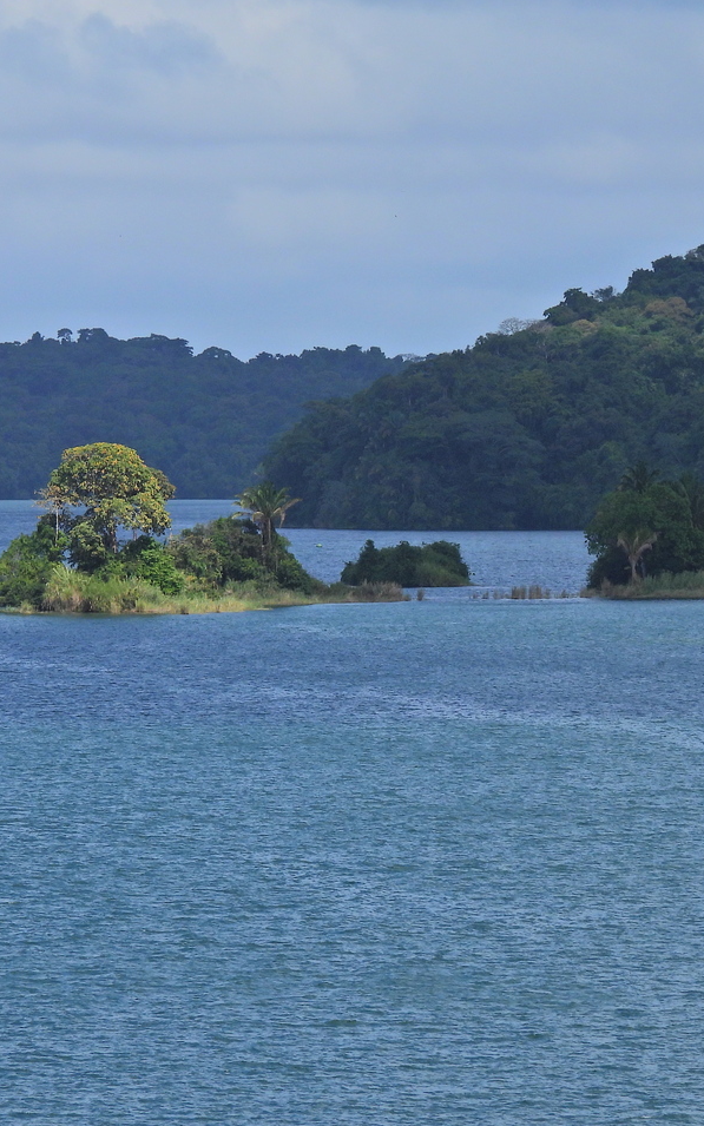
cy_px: 565
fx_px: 8717
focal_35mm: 284
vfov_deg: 7.4
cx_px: 297
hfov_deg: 4.6
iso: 100
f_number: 4.5
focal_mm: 35.7
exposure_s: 1/1600
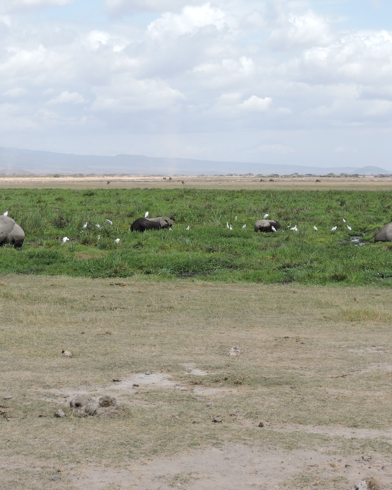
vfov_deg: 24.1
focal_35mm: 79
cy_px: 246
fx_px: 1146
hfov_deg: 19.4
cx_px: 223
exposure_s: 1/640
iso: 100
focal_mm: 10.7
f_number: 3.7
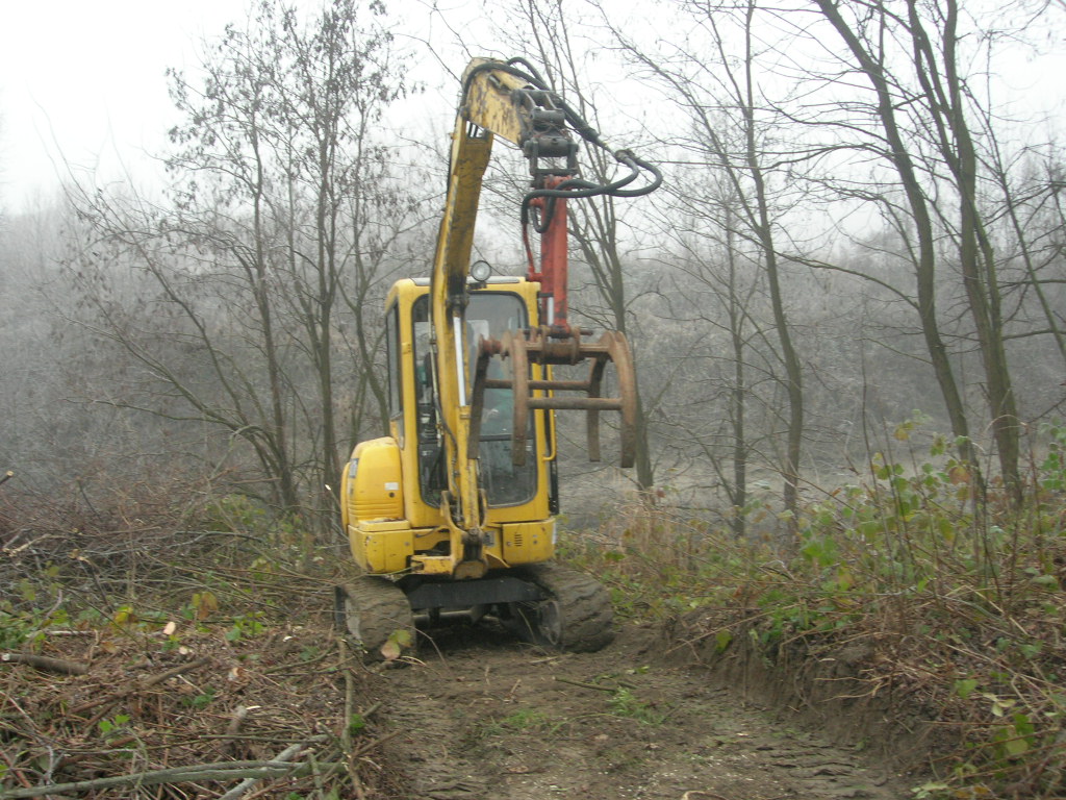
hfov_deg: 49.0
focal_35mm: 38
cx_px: 533
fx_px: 1170
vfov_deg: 37.7
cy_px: 400
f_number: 4.8
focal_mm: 7.8
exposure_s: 1/130
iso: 100
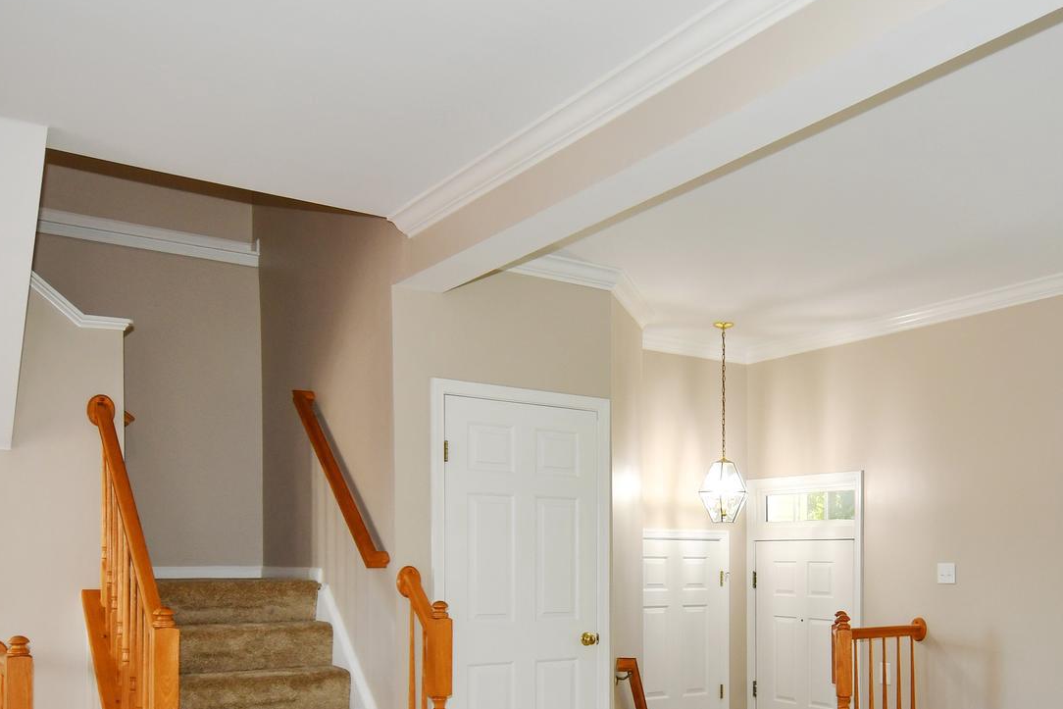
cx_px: 647
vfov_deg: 36.7
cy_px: 624
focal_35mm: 34
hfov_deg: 55.3
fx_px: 1004
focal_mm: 12
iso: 280
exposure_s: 1/60
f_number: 4
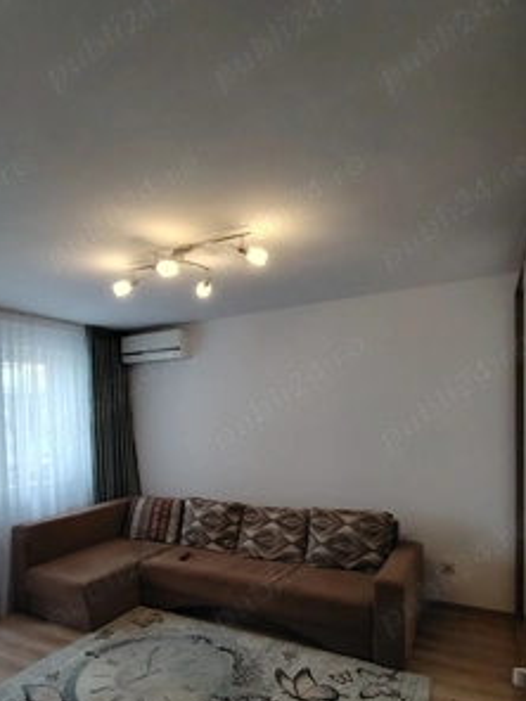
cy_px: 431
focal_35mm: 23
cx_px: 204
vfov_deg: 72.9
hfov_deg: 58.3
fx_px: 466
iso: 210
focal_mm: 1.42
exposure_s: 1/100
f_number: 2.2
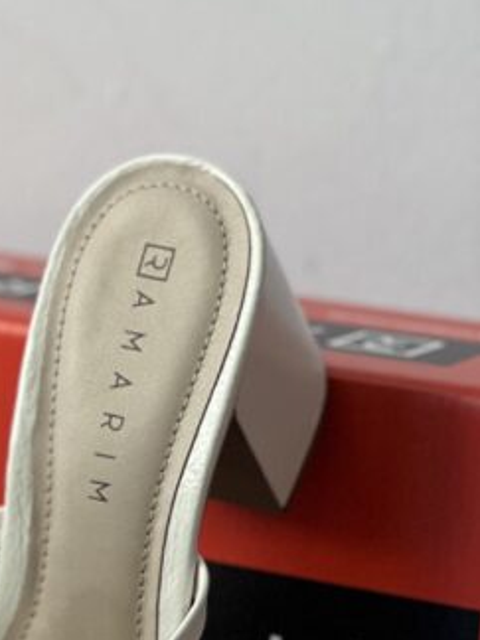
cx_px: -207
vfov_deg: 8.9
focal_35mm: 222
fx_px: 4104
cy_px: 619
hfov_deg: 6.6
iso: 100
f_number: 2.8
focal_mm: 9
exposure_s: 1/120
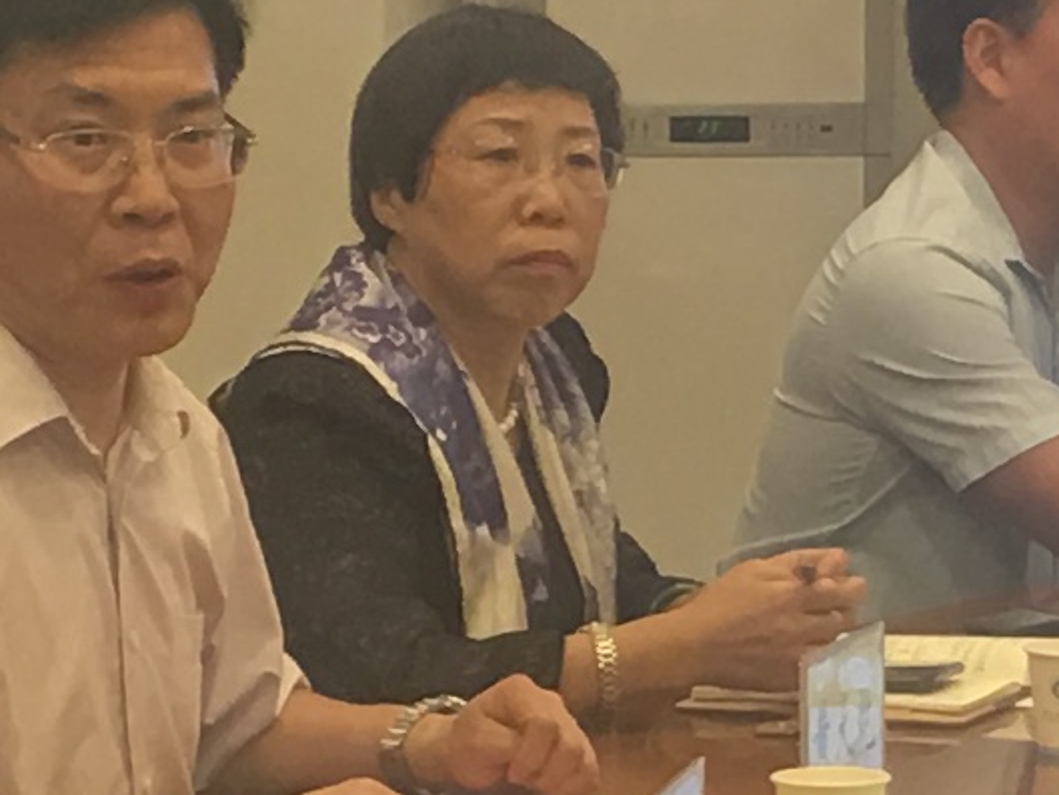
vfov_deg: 6.7
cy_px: 839
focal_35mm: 221
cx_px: 1065
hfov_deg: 8.9
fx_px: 6763
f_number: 2.2
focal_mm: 4.15
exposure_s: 1/17
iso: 32
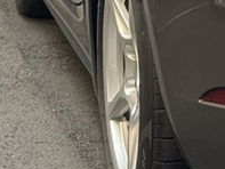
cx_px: 400
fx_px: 1216
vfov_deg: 7.9
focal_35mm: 187
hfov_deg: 10.0
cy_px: -18
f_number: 1.78
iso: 160
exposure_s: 1/50
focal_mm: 6.76
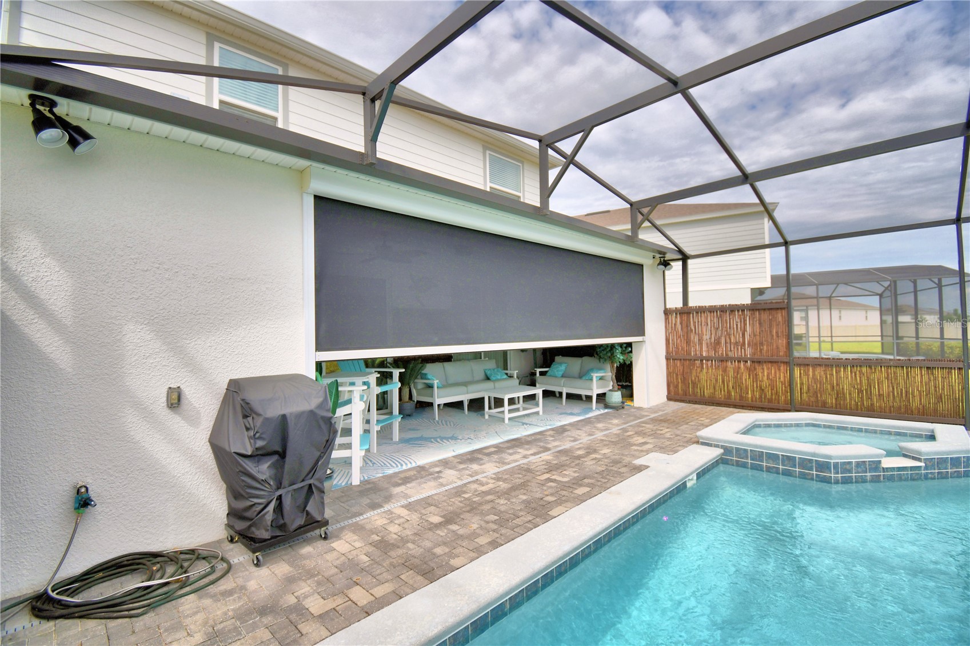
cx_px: 485
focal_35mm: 15
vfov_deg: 77.3
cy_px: 323
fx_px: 404
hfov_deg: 100.4
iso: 100
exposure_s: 1/800
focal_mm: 10
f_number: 4.5
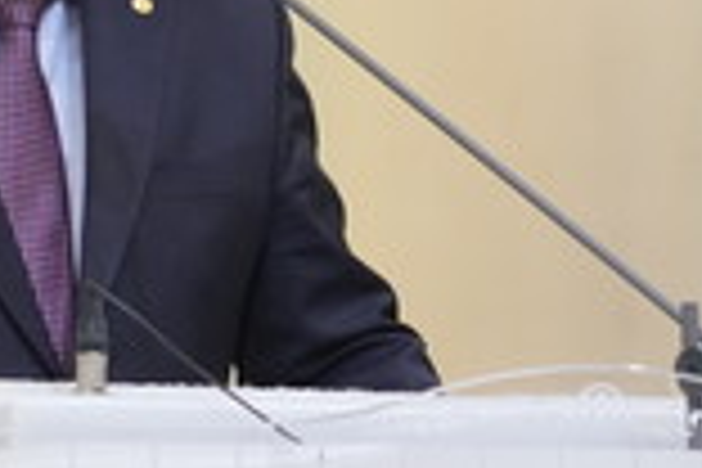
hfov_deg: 2.2
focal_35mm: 924
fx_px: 18017
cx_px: 216
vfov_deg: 1.5
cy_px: -9
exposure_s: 1/50
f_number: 6.3
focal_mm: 240
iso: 2500
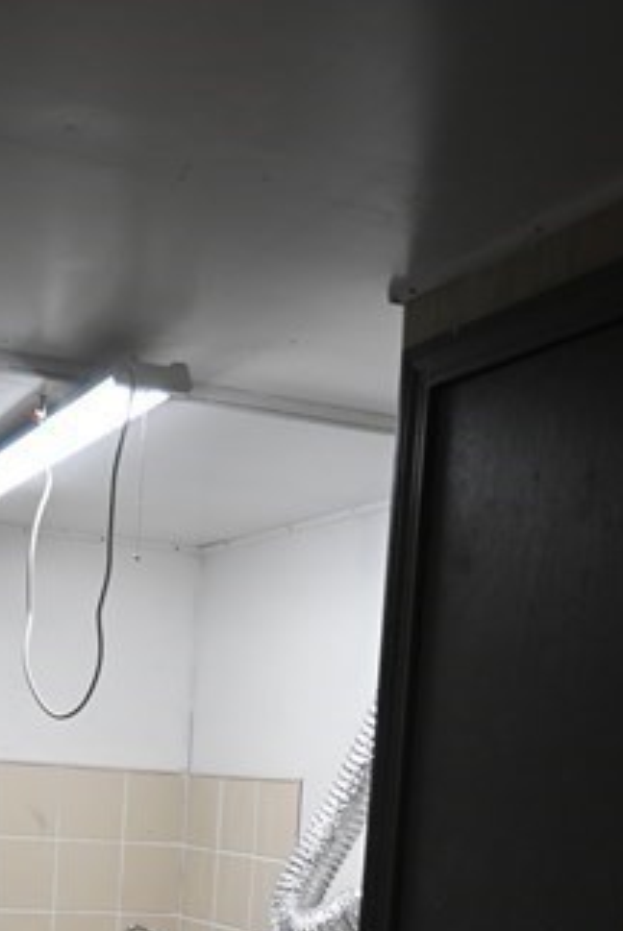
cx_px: 78
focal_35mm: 57
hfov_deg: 23.3
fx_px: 1476
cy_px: 966
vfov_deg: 31.9
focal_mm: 16
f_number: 3.5
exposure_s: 1/125
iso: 450
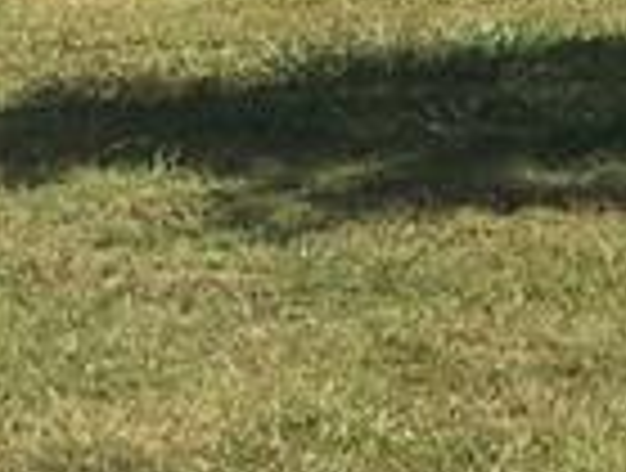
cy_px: -283
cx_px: 1932
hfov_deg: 7.9
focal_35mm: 213
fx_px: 3862
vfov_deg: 6.9
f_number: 2.2
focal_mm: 4.15
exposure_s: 1/1972
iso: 25
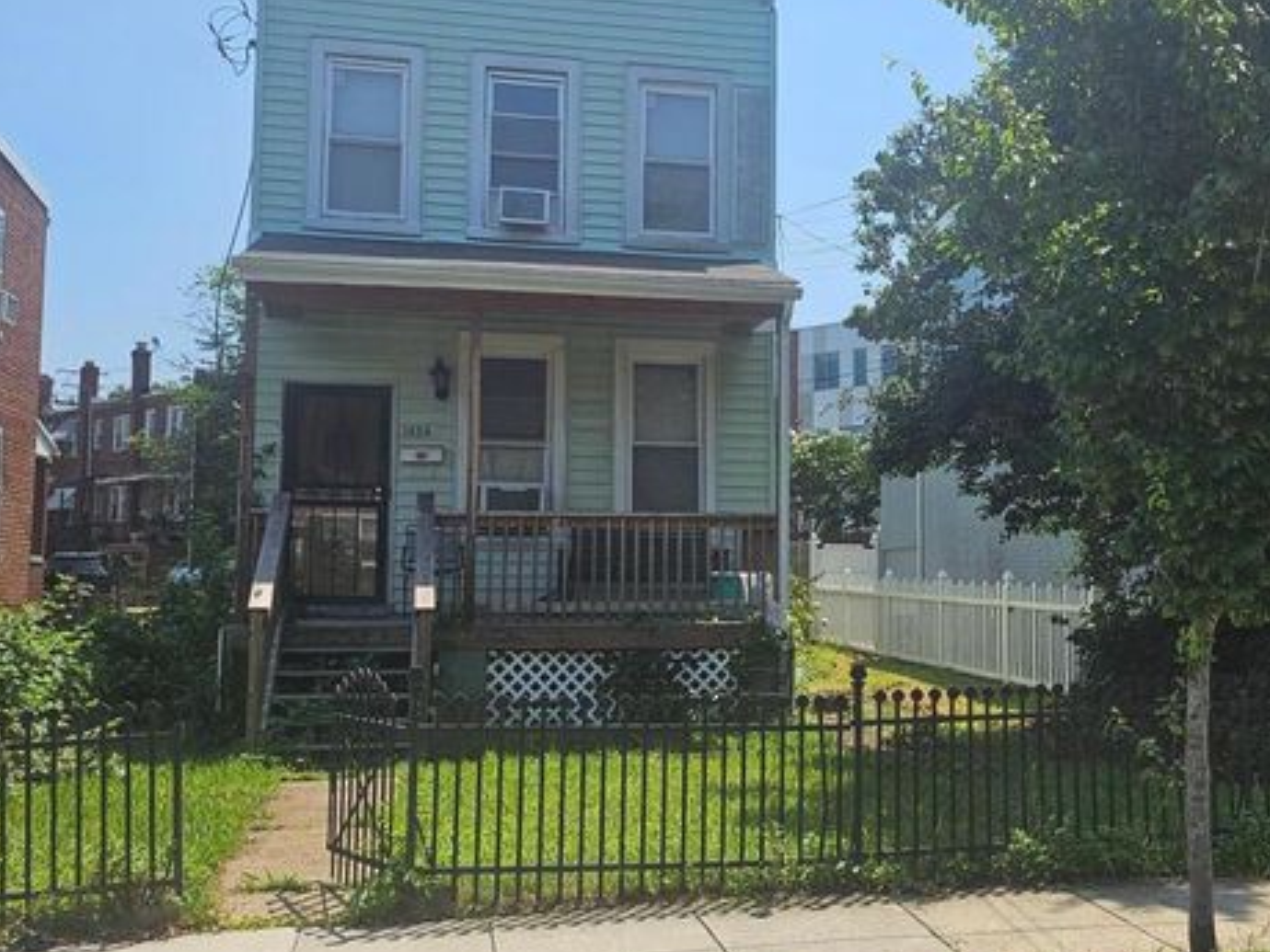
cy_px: 459
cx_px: 773
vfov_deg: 45.4
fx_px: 1137
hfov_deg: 57.8
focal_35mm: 31
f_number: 1.8
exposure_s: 1/3502
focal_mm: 5
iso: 50
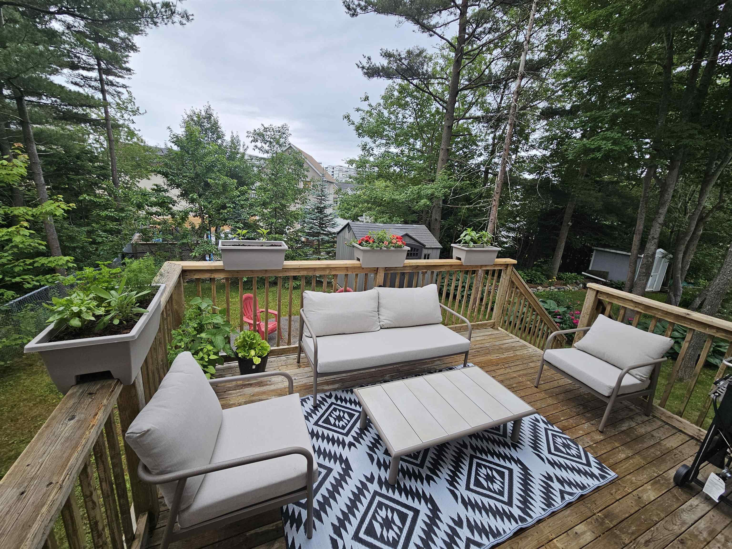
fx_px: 275
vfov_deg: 89.9
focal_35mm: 13
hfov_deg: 106.2
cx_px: 366
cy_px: 274
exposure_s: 1/120
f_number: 2.2
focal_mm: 2.2
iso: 50
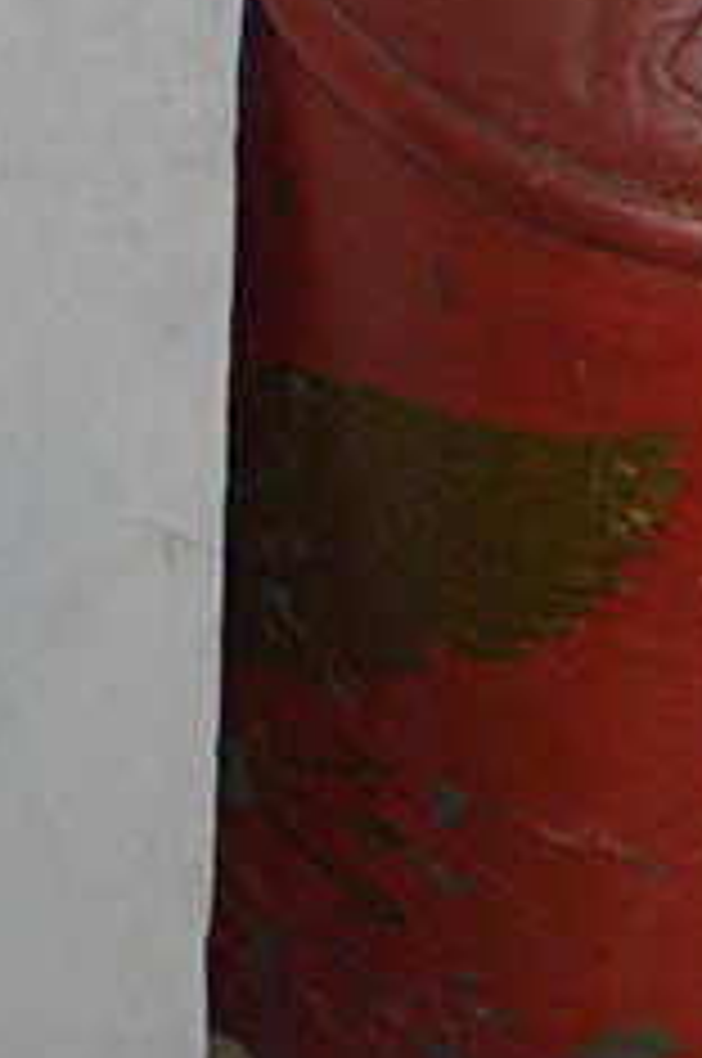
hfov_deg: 6.8
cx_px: -945
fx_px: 5632
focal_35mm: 192
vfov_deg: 9.1
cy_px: -1837
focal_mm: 20
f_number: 3.5
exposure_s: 1/60
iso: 560
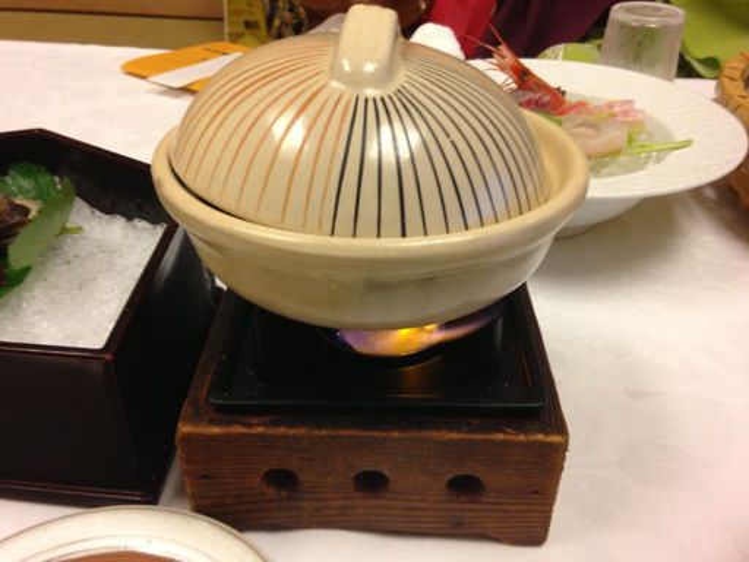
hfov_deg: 55.4
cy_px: 281
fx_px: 714
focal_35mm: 33
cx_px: 374
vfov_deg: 42.9
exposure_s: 1/20
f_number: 2.4
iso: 125
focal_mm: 4.13
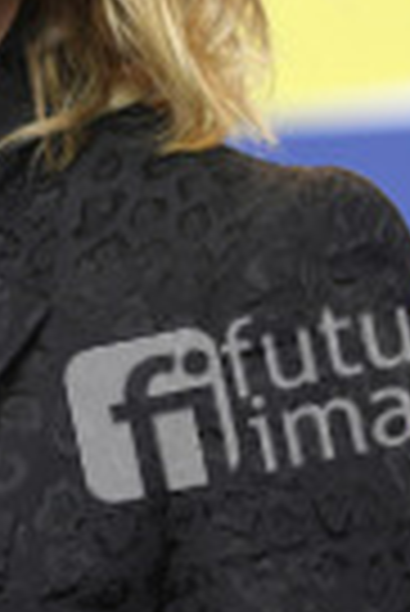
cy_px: 171
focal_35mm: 440
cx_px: -113
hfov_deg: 3.1
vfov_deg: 4.7
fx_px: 7497
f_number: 3.5
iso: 1000
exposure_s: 1/250
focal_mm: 150
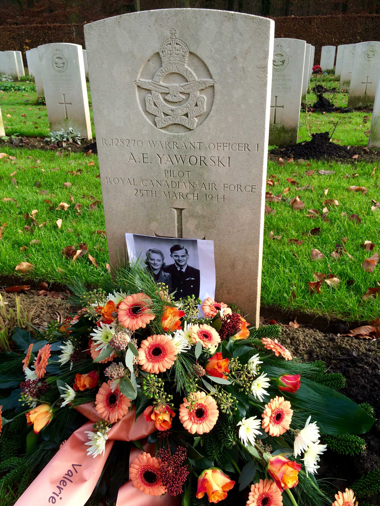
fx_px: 424
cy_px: 253
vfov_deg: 61.7
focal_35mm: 29
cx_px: 190
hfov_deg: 48.2
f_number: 2.2
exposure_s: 1/208
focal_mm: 4.15
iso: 32
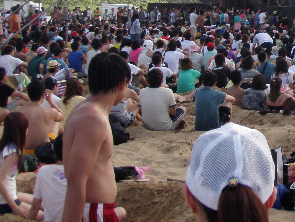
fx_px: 741
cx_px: 324
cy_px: 18
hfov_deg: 21.4
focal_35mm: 87
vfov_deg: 16.7
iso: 80
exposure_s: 1/200
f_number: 4
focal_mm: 6.7
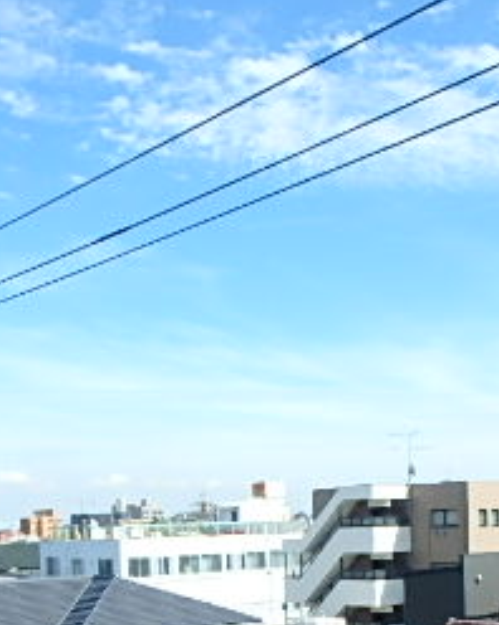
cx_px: 363
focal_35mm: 53
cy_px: 554
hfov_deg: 28.2
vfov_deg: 33.6
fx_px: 980
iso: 125
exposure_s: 1/800
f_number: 3.5
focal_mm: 3.7
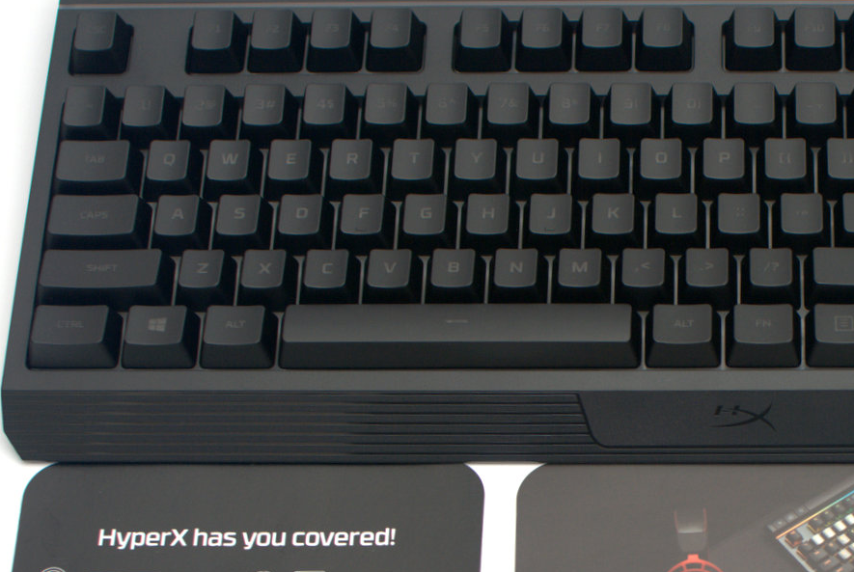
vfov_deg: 14.5
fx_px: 2255
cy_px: 313
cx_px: 763
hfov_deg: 21.0
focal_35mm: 95
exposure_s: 1/50
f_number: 2.8
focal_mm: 35
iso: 100
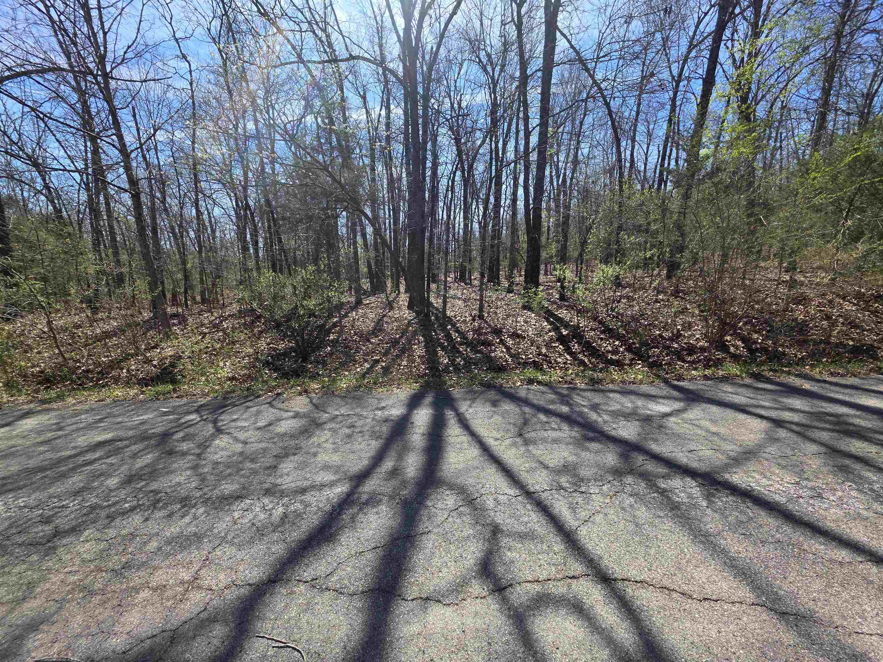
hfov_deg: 106.2
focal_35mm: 13
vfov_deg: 89.9
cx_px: 442
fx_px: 332
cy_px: 331
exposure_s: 1/2000
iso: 80
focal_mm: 2.2
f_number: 1.9
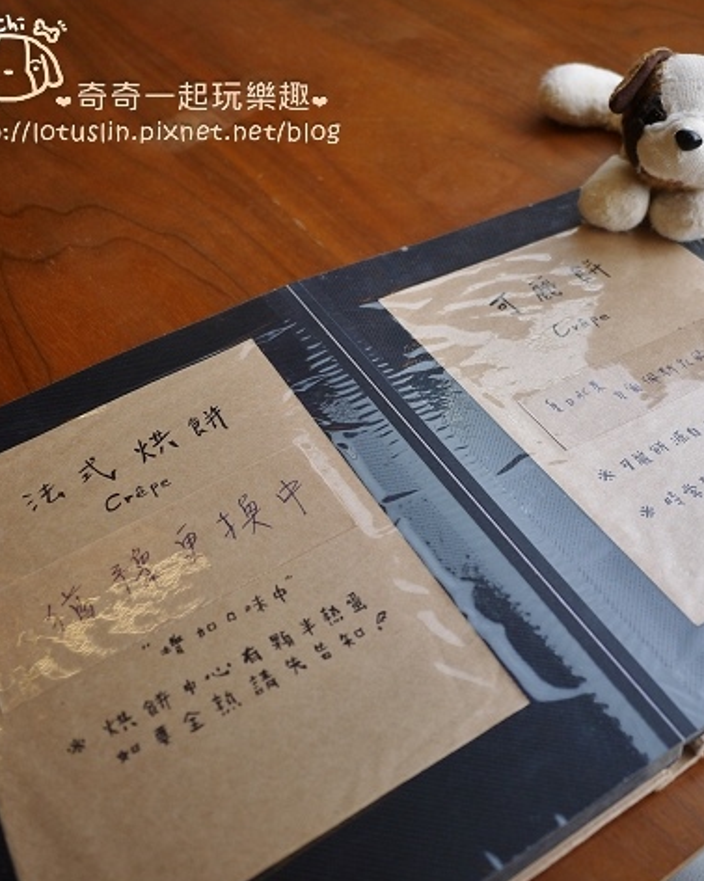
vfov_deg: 49.1
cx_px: 518
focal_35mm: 37
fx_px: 964
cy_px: 441
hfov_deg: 39.2
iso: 100
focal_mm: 14
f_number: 2.5
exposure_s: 1/100
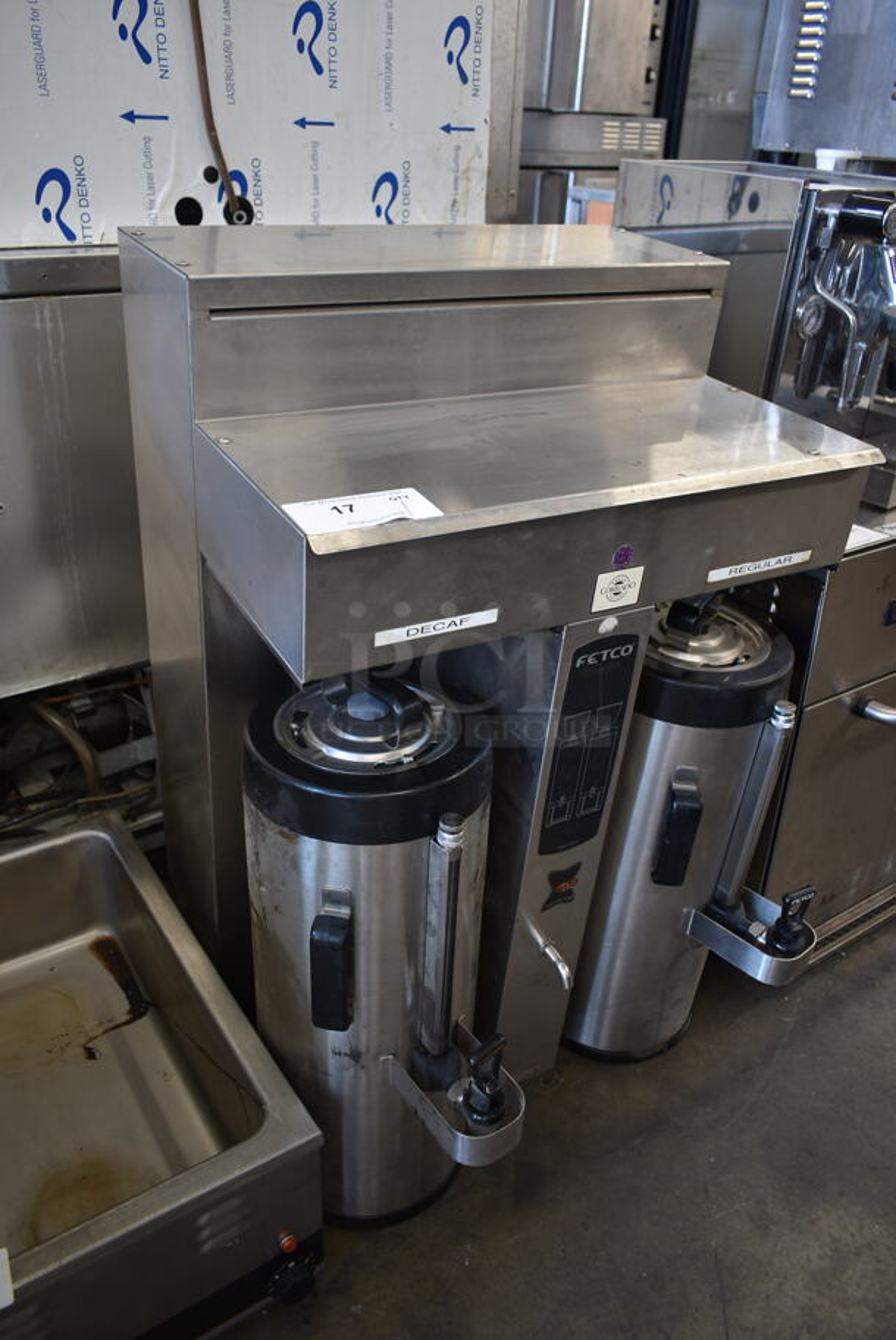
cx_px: 448
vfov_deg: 67.3
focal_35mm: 27
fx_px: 1006
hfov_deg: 48.0
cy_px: 670
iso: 220
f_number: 3.5
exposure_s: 1/30
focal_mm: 18
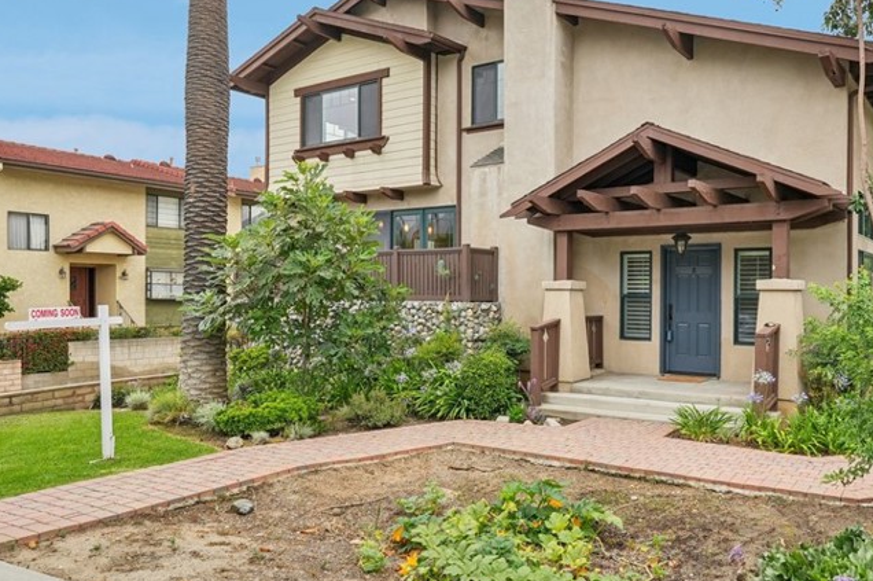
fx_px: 703
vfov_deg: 44.9
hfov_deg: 62.8
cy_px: 273
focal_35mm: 29
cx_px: 544
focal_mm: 18
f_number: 8
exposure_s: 1/250
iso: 400
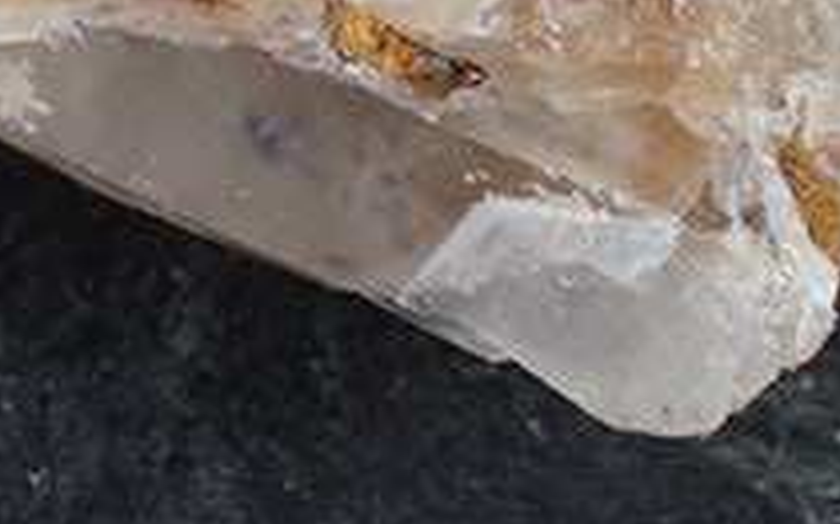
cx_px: -100
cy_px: -204
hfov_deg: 14.7
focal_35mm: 139
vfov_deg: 9.2
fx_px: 3180
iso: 125
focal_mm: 7.86
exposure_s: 1/160
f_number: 2.9
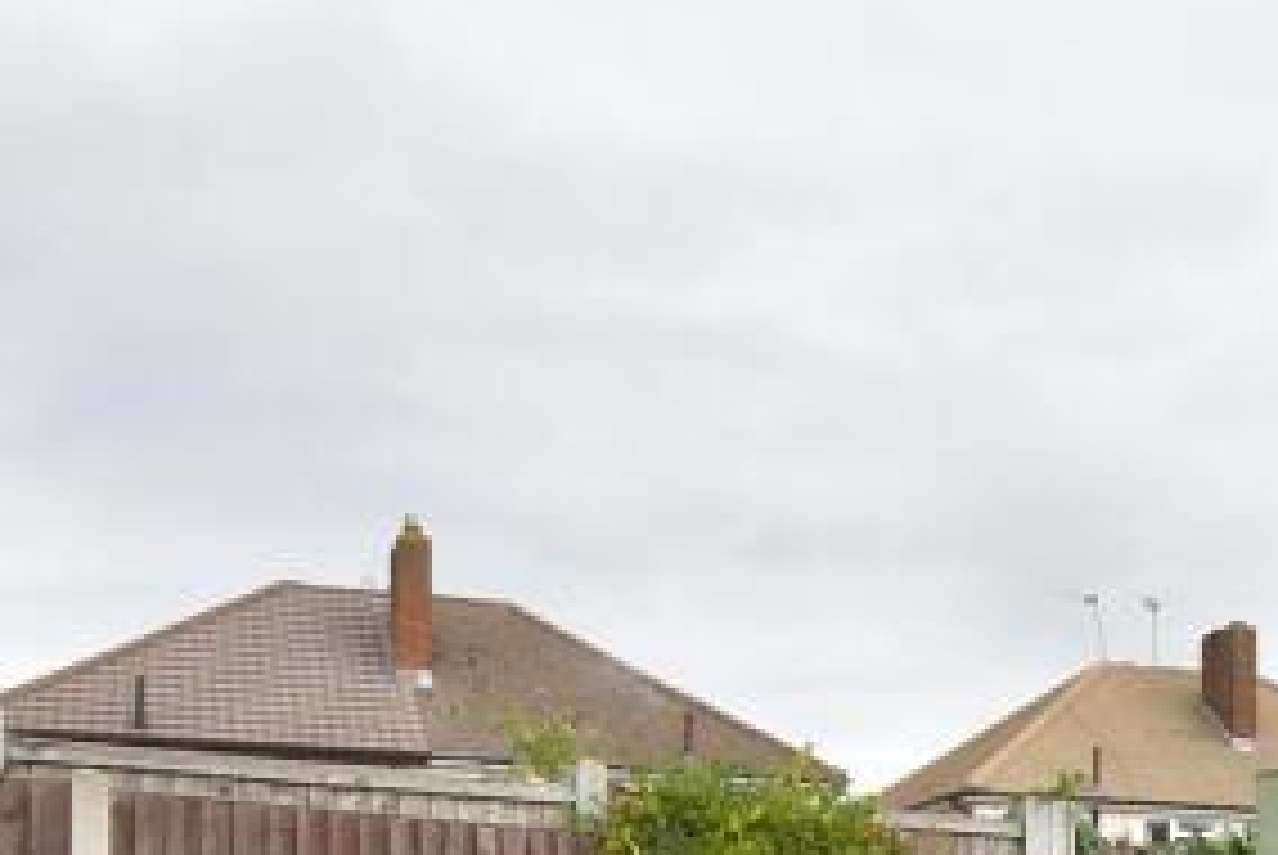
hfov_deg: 34.7
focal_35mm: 54
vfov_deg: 22.7
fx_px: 1919
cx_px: 1152
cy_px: 1078
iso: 200
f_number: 8
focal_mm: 10
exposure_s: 1/160
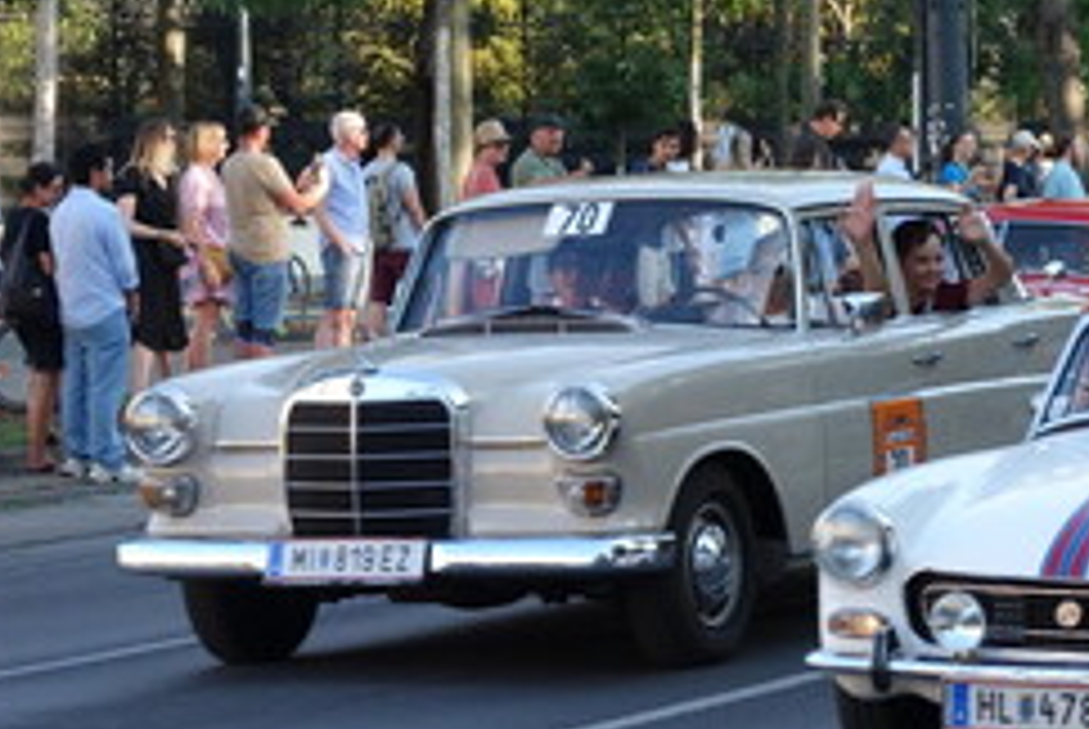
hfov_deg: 13.0
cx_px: 999
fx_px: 4725
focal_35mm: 156
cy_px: 243
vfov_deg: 8.8
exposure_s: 1/250
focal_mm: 23.55
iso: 320
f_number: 4.5
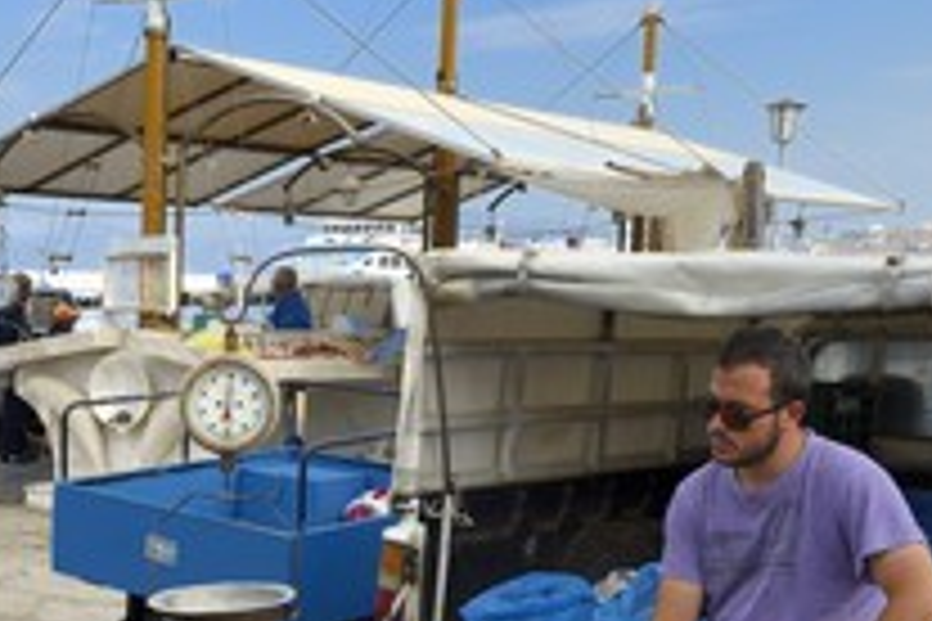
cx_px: 68
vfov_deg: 20.4
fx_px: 1683
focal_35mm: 65
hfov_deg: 29.5
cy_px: 598
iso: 200
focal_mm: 32
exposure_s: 1/160
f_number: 11
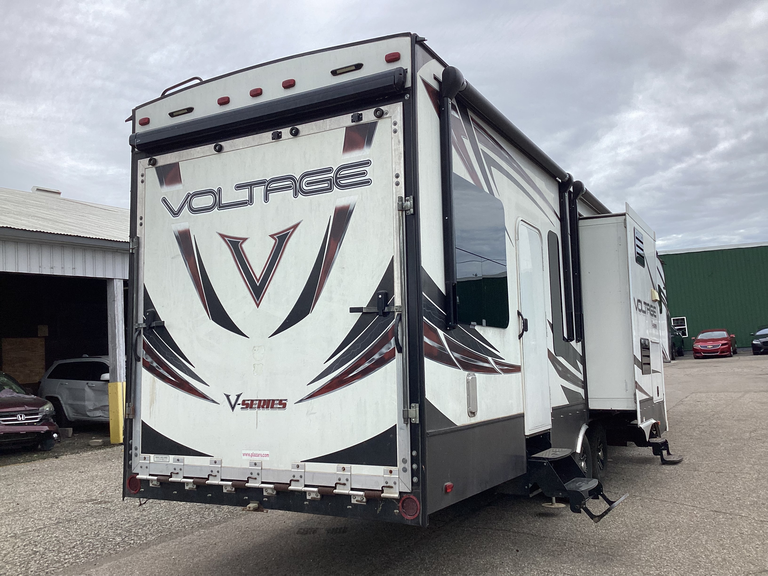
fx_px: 688
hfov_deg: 58.4
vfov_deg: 45.4
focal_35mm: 31
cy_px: 288
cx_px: 384
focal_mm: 3.3
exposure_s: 1/436
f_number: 2.4
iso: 25
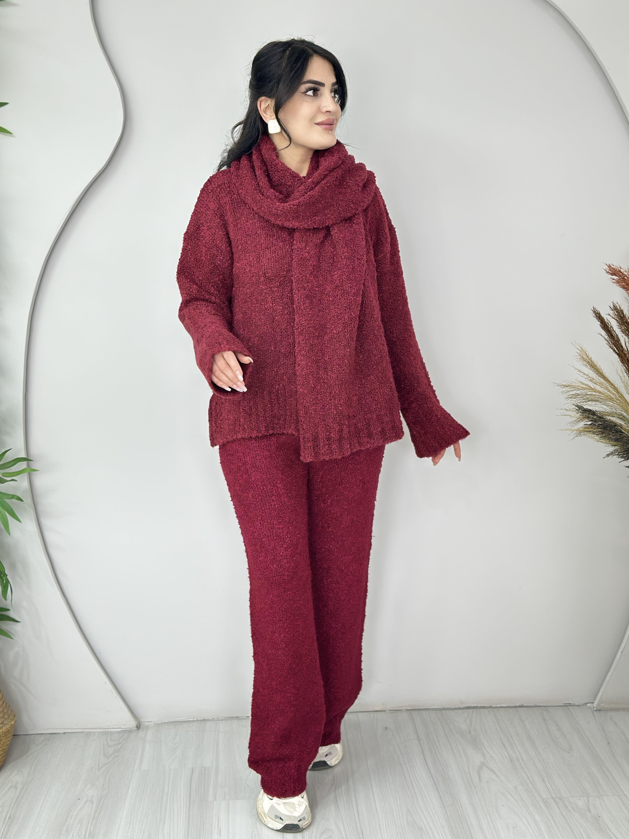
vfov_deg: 39.7
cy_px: 420
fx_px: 1163
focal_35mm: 48
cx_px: 314
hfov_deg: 30.3
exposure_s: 1/50
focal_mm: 6.86
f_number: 1.78
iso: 64
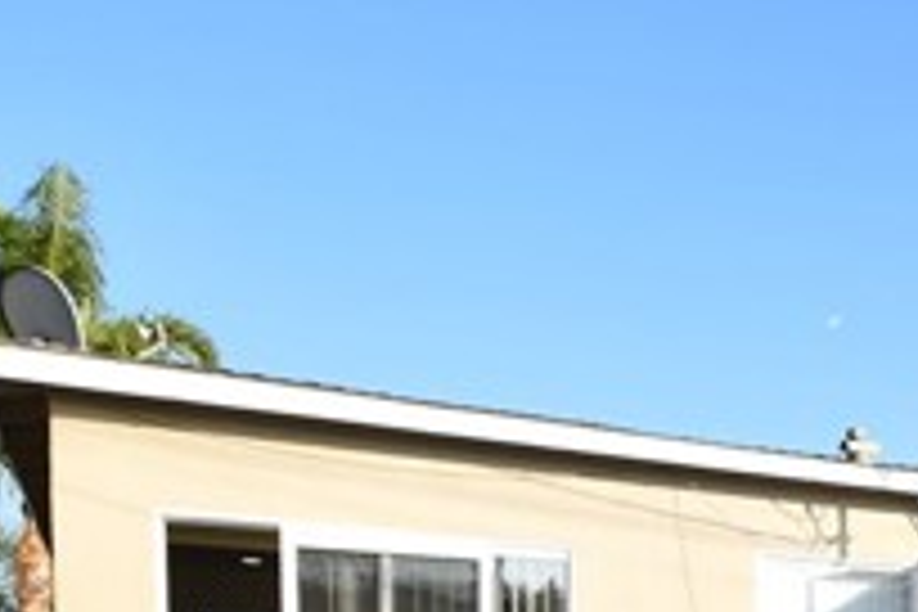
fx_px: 1198
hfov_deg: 35.9
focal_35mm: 47
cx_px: 1004
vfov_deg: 24.4
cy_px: 830
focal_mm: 10
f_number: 7.1
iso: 100
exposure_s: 1/200
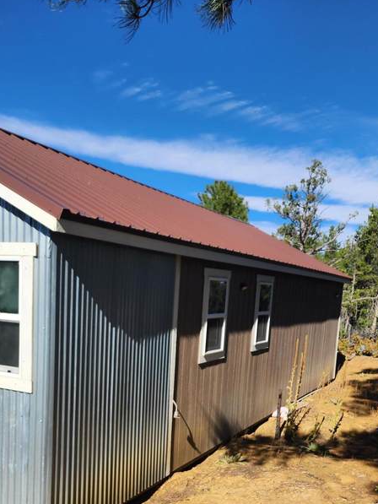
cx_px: 127
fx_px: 539
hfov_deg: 38.3
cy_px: 370
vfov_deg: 48.4
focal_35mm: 37
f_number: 1.8
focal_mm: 6.4
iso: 12
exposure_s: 1/1480
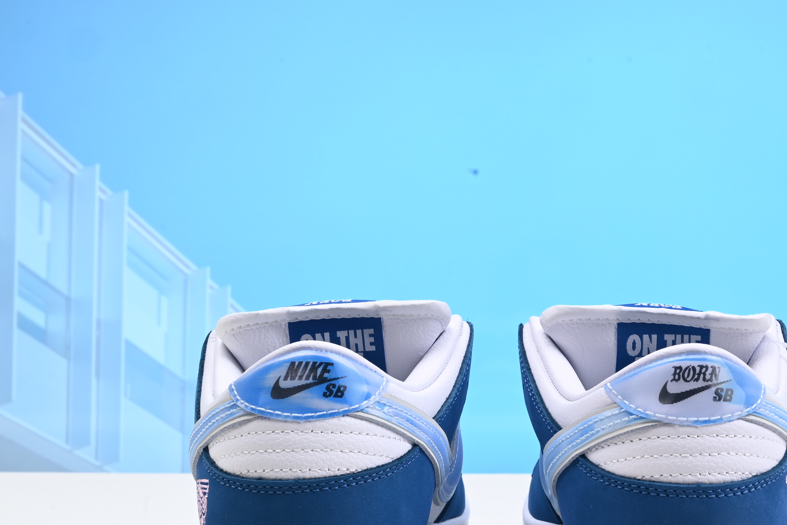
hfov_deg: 32.0
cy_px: 245
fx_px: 1356
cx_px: 547
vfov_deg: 21.9
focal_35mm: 62
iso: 100
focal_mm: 41
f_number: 16
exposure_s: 1/2
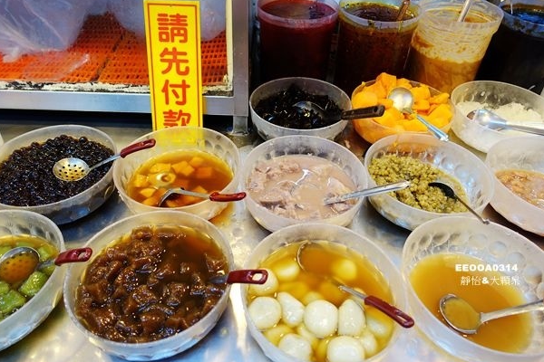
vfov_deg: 49.5
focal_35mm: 26
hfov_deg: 69.4
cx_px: 270
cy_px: 175
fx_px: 393
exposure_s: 1/30
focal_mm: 8.8
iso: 125
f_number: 2.2
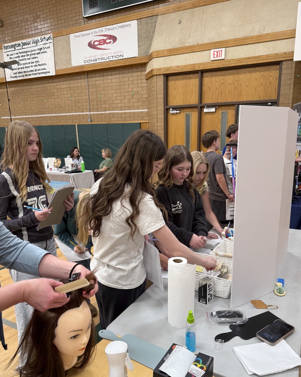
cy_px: 207
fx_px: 290
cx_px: 155
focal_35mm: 26
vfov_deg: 65.9
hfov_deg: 54.9
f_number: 1.78
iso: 200
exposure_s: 1/120
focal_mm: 6.76
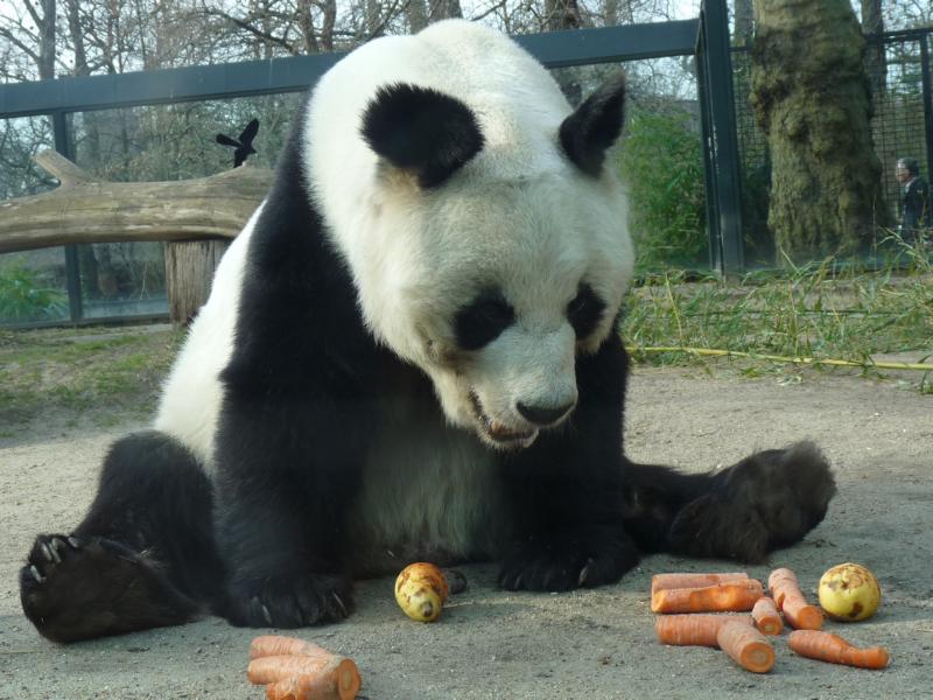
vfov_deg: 22.3
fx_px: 1779
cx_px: 466
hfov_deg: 29.4
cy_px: 350
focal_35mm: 66
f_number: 3.6
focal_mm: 8.2
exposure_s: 1/125
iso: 100
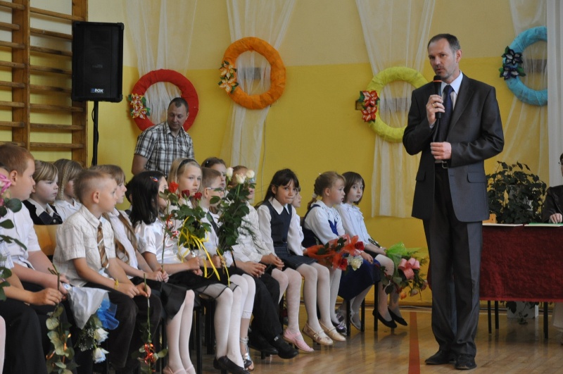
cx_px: 282
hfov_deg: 24.7
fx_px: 1288
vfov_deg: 16.5
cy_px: 187
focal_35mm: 82
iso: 800
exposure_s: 1/40
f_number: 5.3
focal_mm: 55
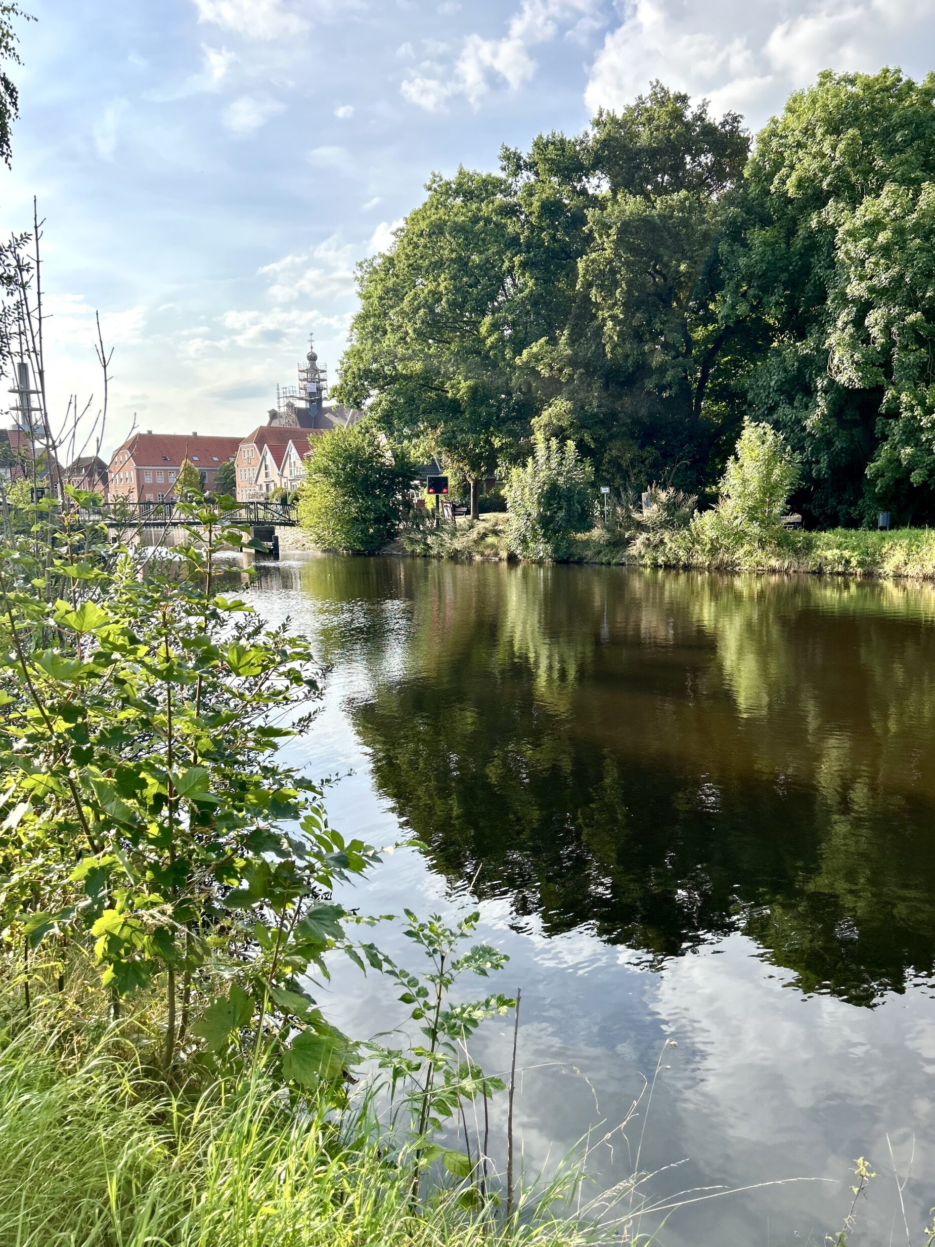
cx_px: 470
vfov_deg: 65.3
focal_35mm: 27
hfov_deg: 51.4
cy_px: 618
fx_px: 972
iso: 50
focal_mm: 5.7
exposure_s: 1/1488
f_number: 1.5
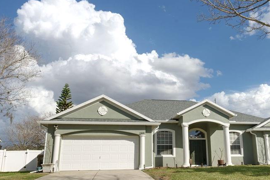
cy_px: 88
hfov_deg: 50.1
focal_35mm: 38
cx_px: 172
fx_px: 285
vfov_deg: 35.0
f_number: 11
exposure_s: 1/125
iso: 100
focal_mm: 24
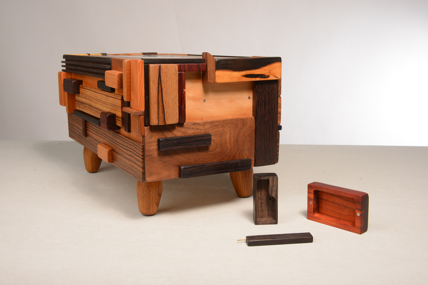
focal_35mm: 42
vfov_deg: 31.9
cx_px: 214
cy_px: 142
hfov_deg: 46.4
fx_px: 499
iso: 100
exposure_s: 1/160
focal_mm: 42
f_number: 16
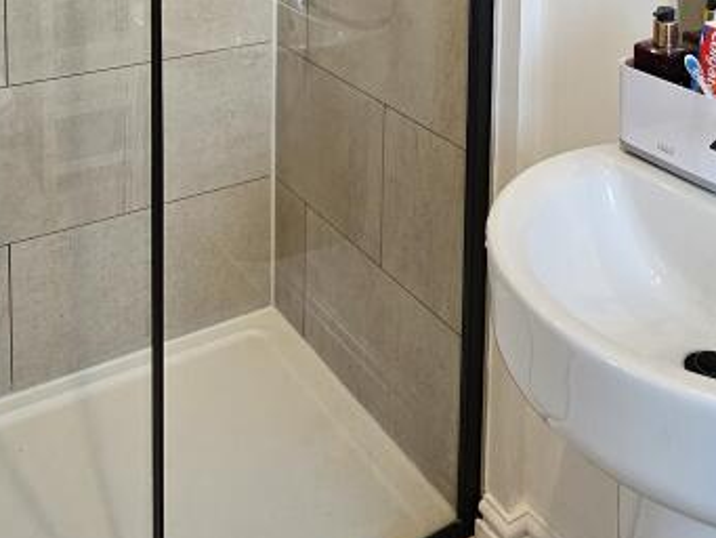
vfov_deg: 29.3
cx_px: 349
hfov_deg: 47.8
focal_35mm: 39
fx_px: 807
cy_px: -170
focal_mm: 2.2
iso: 200
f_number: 2.2
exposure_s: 1/60
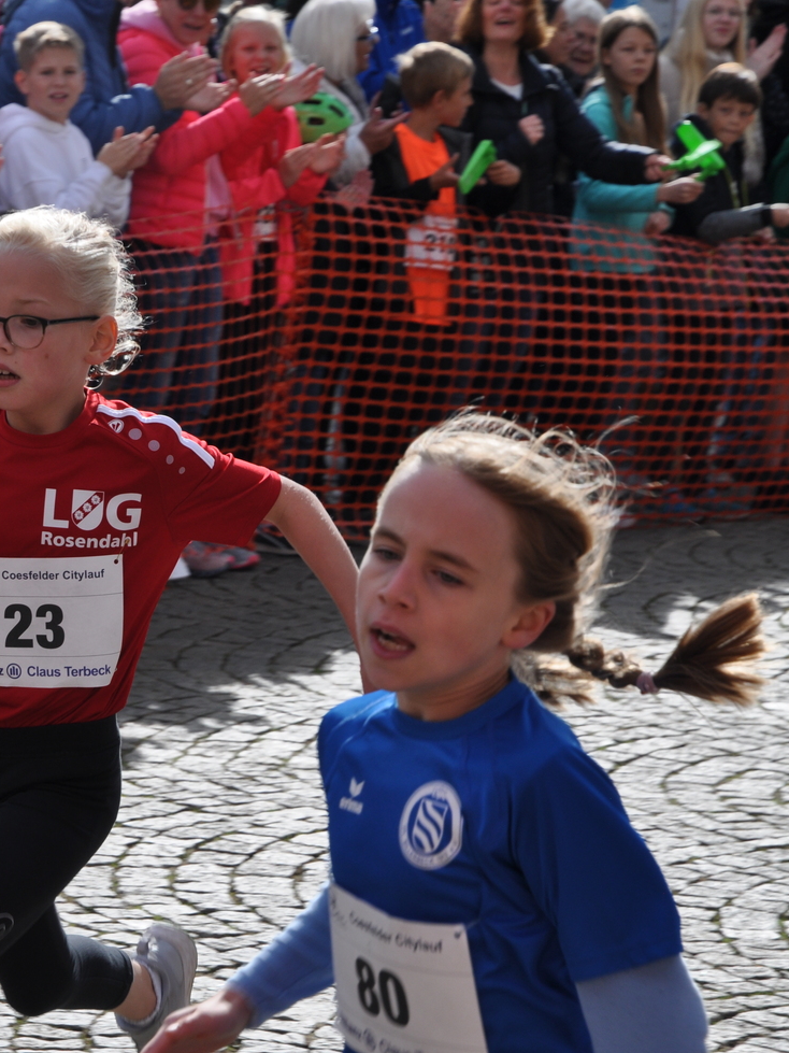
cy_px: 525
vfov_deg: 12.6
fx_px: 4772
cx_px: -4
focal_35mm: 157
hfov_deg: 9.4
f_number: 9
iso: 200
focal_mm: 72
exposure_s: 1/320
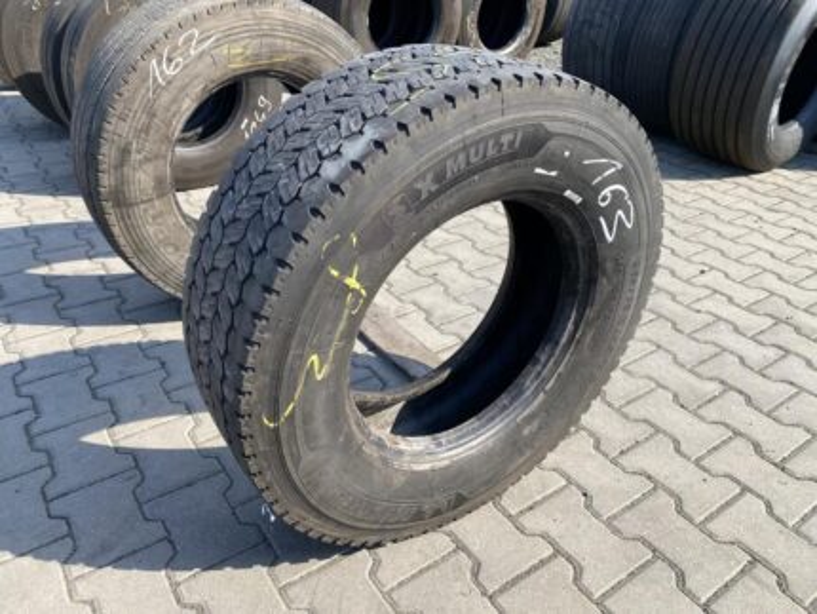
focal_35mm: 26
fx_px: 614
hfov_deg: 67.3
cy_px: 307
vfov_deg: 53.1
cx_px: 408
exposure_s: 1/1093
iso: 32
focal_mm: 4.25
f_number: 1.8
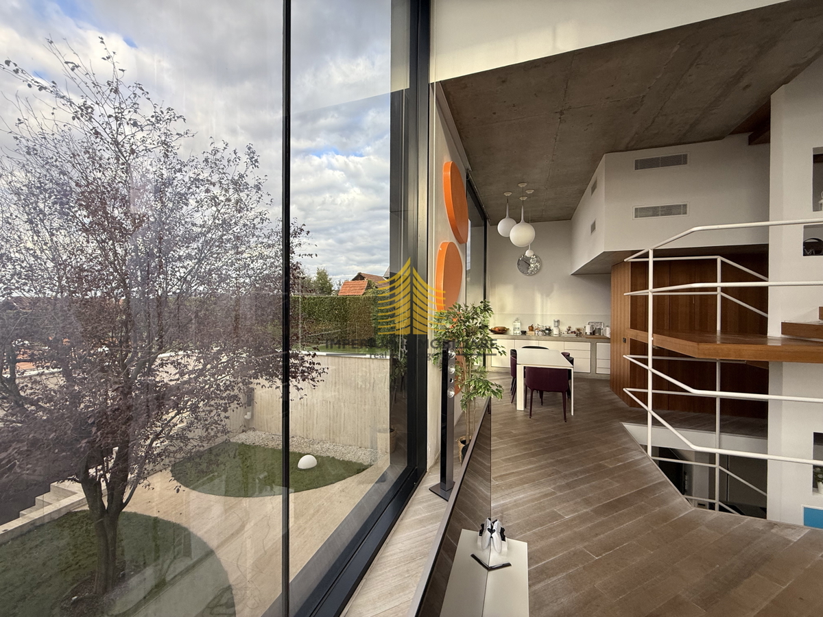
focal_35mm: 14
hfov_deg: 102.1
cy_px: 308
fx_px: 333
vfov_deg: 85.7
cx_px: 412
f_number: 2.2
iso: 100
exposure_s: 1/99
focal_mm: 2.22
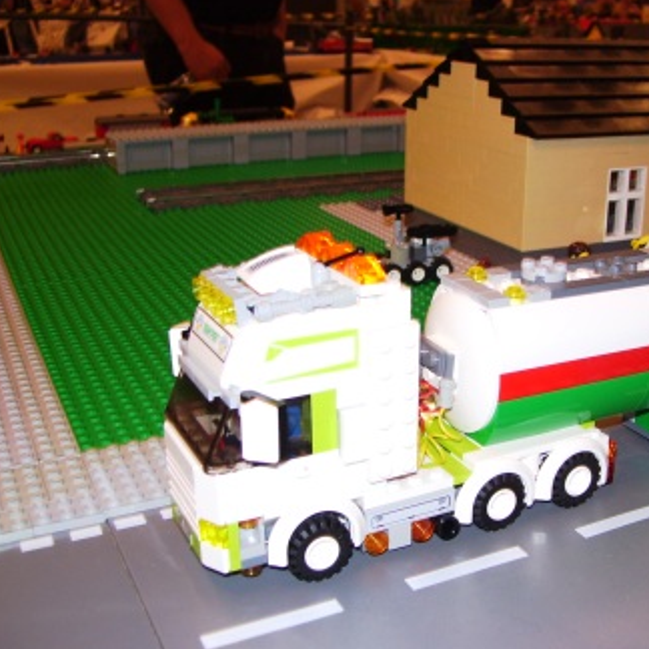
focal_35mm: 44
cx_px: 405
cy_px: 329
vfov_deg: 38.3
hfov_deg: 38.1
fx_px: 933
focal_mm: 6
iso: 80
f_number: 2.7
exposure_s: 1/60
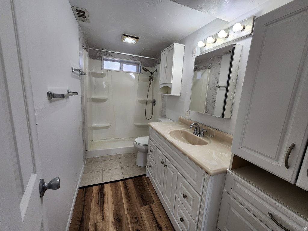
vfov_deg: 89.9
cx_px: 154
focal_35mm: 13
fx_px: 116
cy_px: 116
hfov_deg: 106.2
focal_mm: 2.2
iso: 80
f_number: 2.2
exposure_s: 1/120
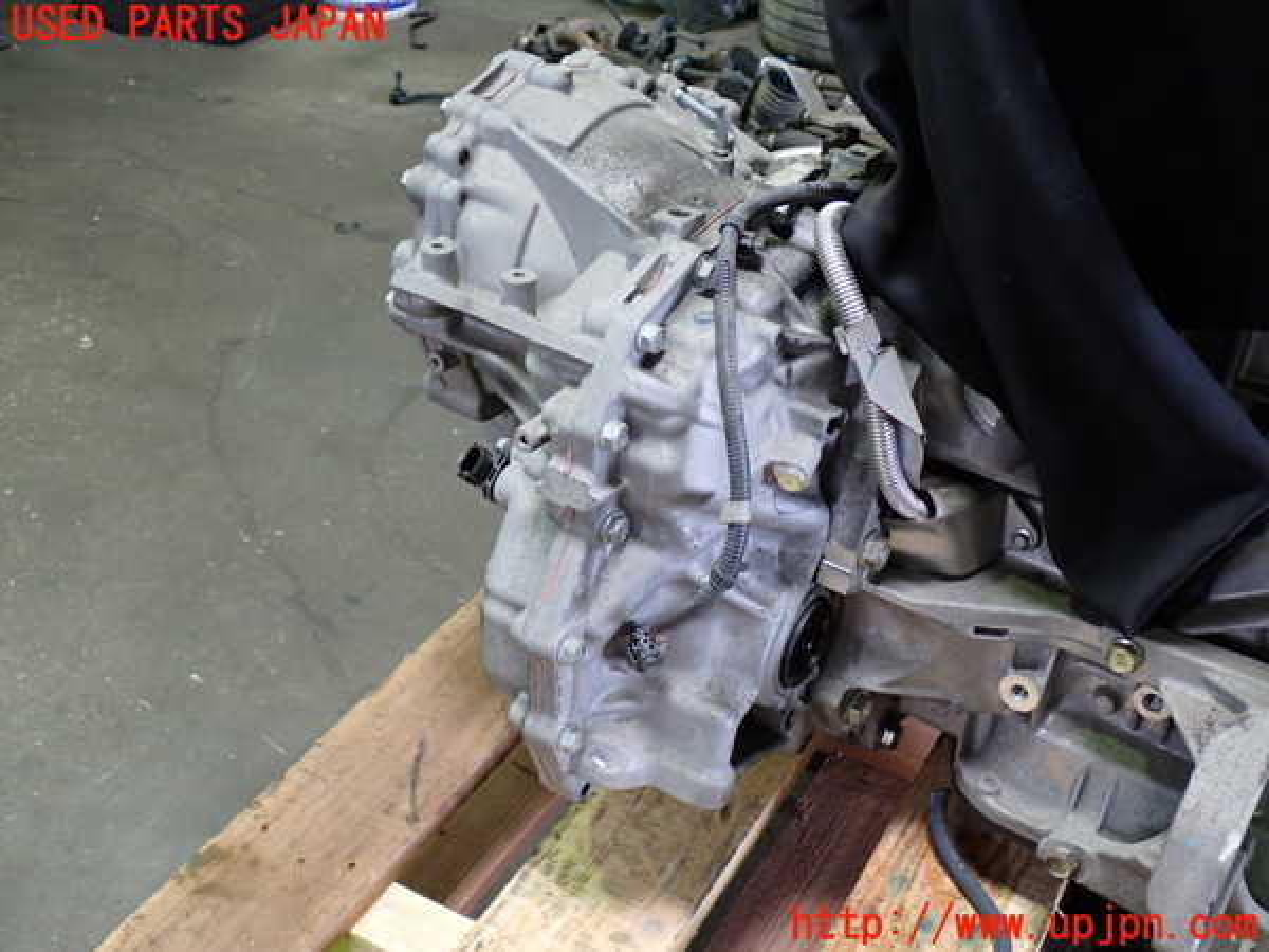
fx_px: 1393
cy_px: 476
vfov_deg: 37.7
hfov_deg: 49.0
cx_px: 634
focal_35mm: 38
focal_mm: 6.83
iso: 320
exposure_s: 1/40
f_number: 2.7
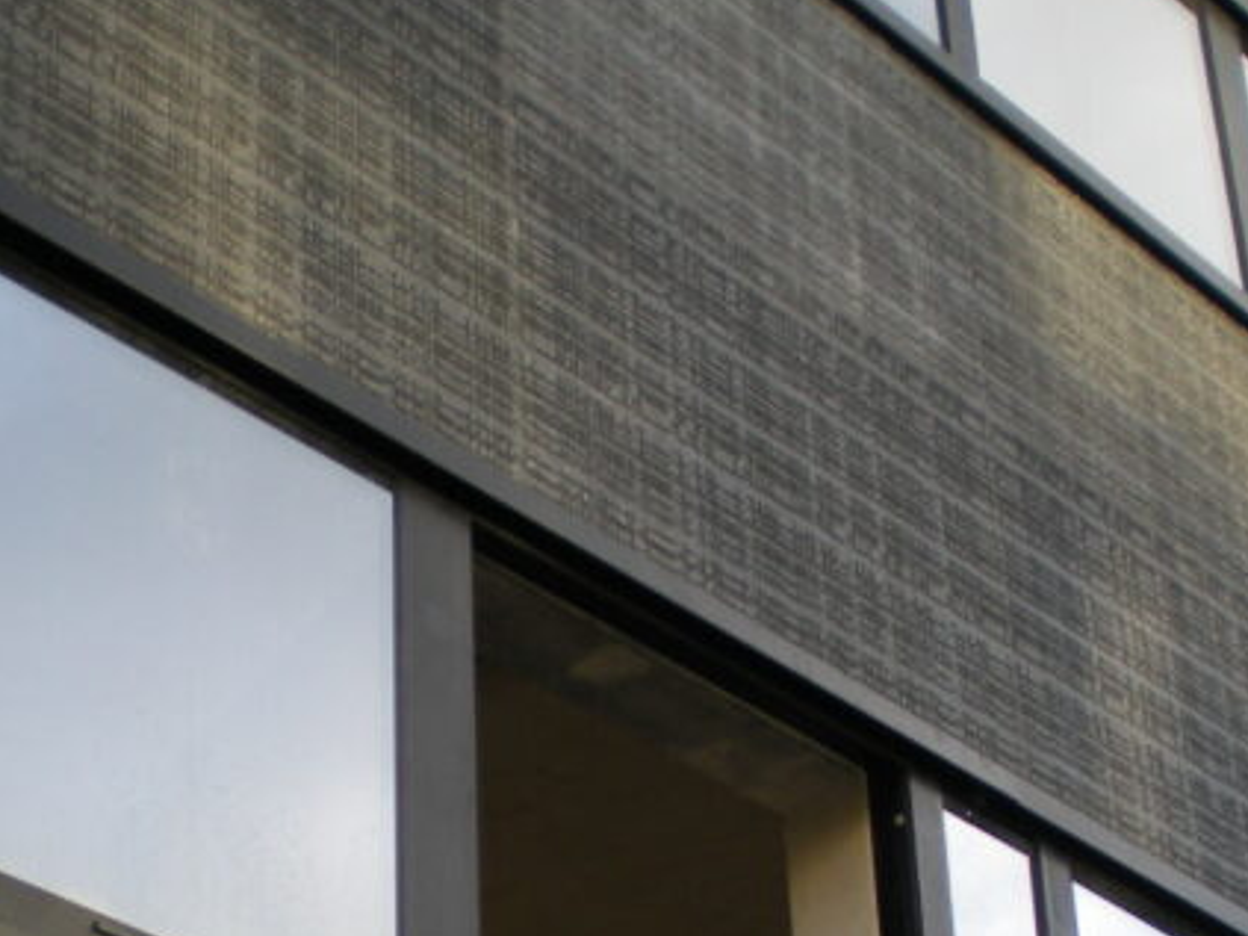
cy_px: 904
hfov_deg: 21.3
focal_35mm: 92
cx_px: 608
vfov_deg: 15.8
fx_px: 3316
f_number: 3.1
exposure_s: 1/120
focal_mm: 6.3
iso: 64
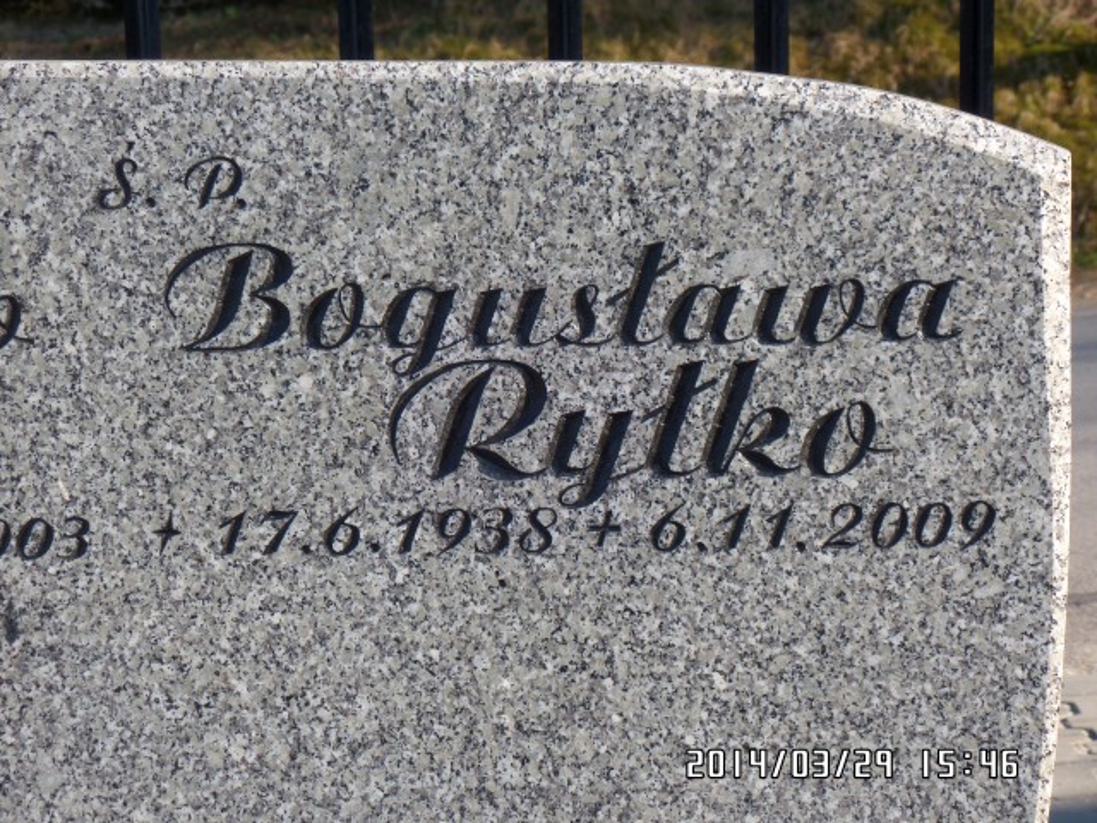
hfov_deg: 17.3
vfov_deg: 13.0
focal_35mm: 114
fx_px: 3613
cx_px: 548
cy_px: 412
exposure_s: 1/350
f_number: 4
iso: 100
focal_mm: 20.3
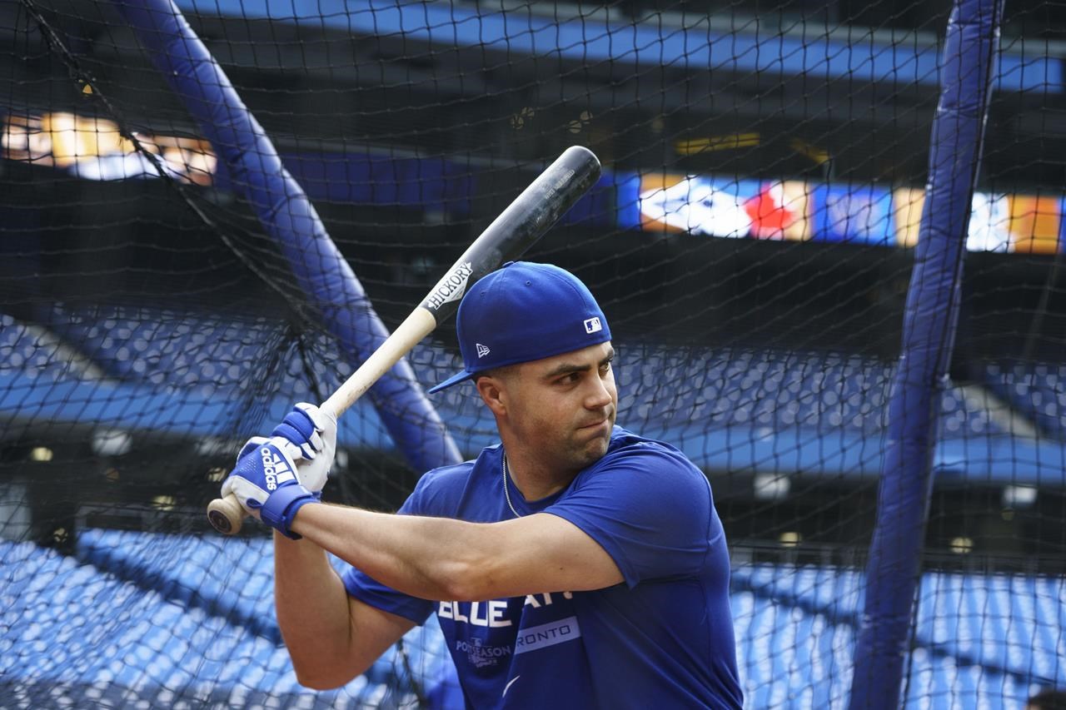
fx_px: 3020
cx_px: 533
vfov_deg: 13.4
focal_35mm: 102
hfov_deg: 20.0
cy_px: 355
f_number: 6.3
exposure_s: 1/800
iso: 1000
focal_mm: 102
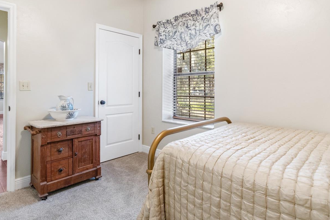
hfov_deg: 83.5
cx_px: 142
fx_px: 183
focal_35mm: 20
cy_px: 91
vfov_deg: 61.5
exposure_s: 1/2
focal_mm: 10
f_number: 9
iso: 320
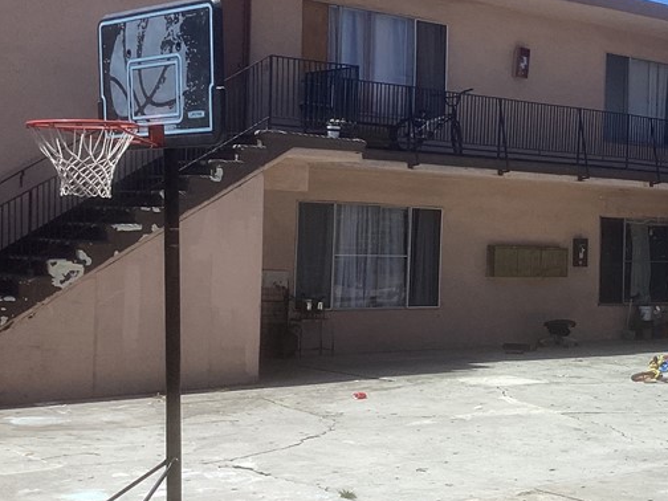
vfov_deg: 23.3
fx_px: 1216
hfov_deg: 29.1
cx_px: 634
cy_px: 223
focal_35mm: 63
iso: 25
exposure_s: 1/1431
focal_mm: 3.3
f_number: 2.4
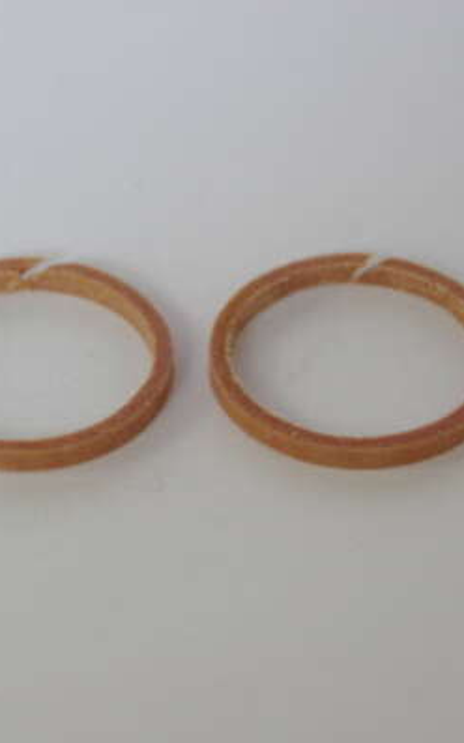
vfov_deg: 11.3
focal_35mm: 185
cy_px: 372
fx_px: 3744
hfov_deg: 7.1
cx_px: 191
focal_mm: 80
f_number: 8
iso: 800
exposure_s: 1/20
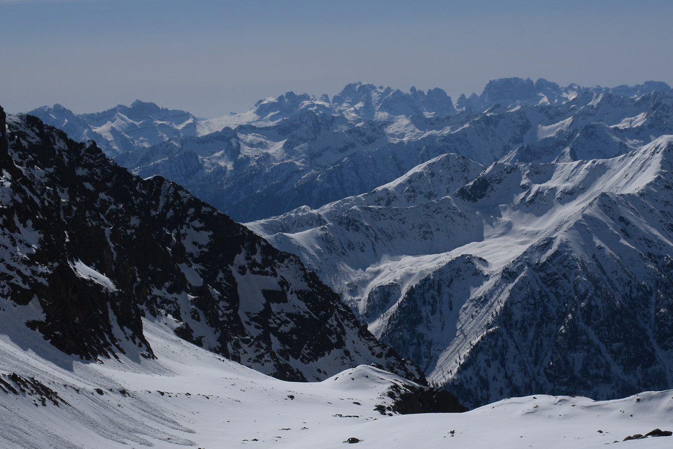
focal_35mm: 79
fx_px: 1474
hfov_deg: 25.5
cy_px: 338
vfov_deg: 17.2
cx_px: 484
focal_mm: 31
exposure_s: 1/1000
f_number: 13
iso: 100
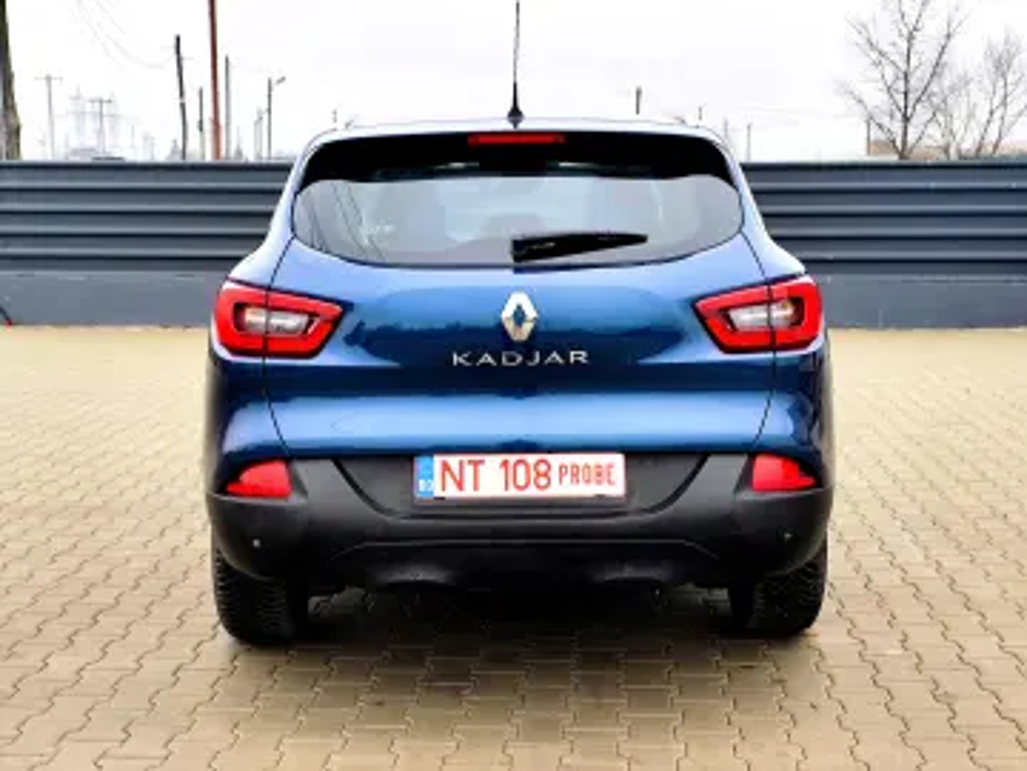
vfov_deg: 31.5
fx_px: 1365
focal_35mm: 46
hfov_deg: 41.2
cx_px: 514
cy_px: 386
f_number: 1.65
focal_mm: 6.14
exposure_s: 1/138
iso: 50
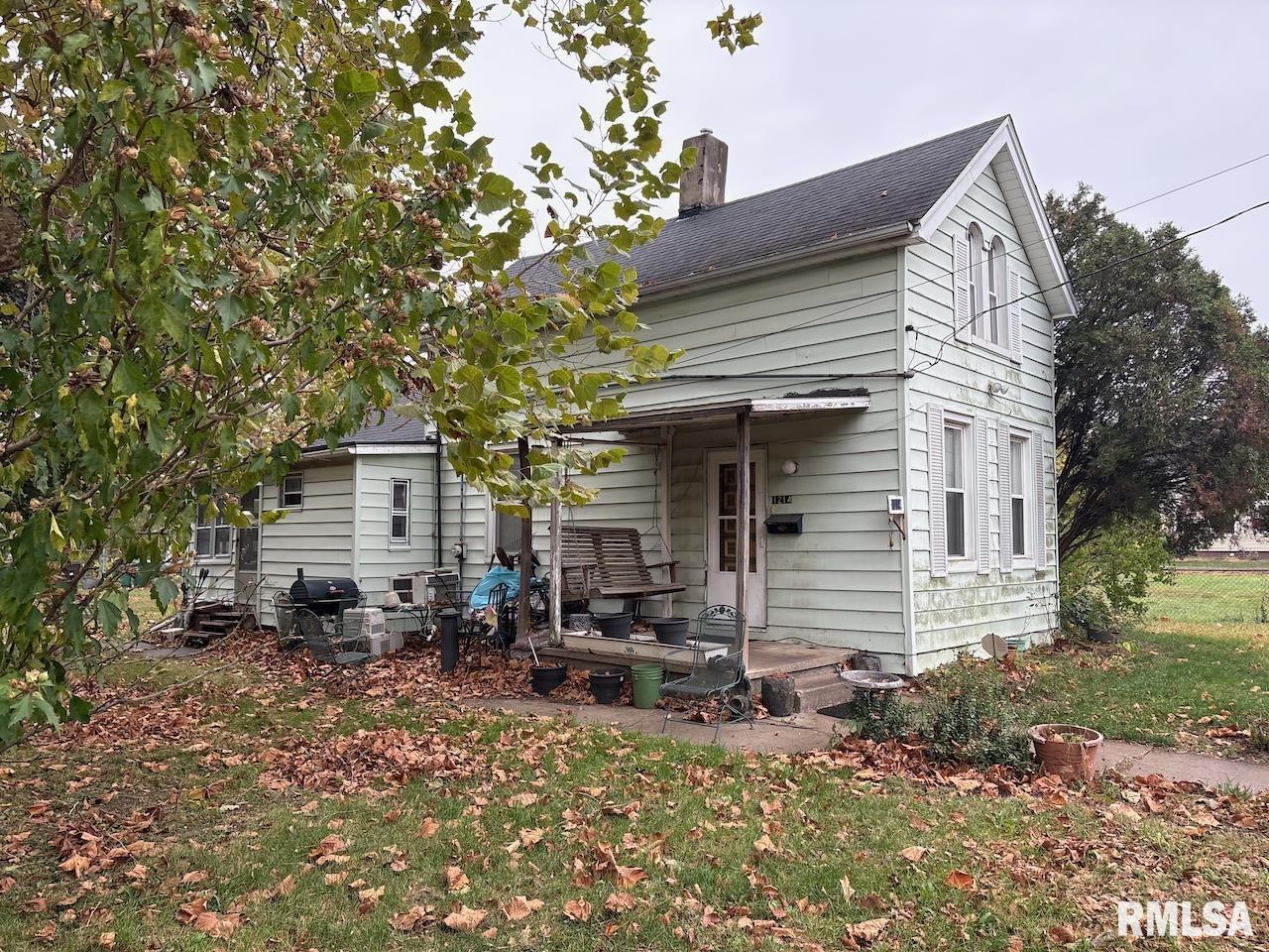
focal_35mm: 26
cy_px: 476
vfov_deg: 53.1
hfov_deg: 67.3
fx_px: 953
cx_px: 634
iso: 64
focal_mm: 5.96
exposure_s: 1/293
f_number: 1.6
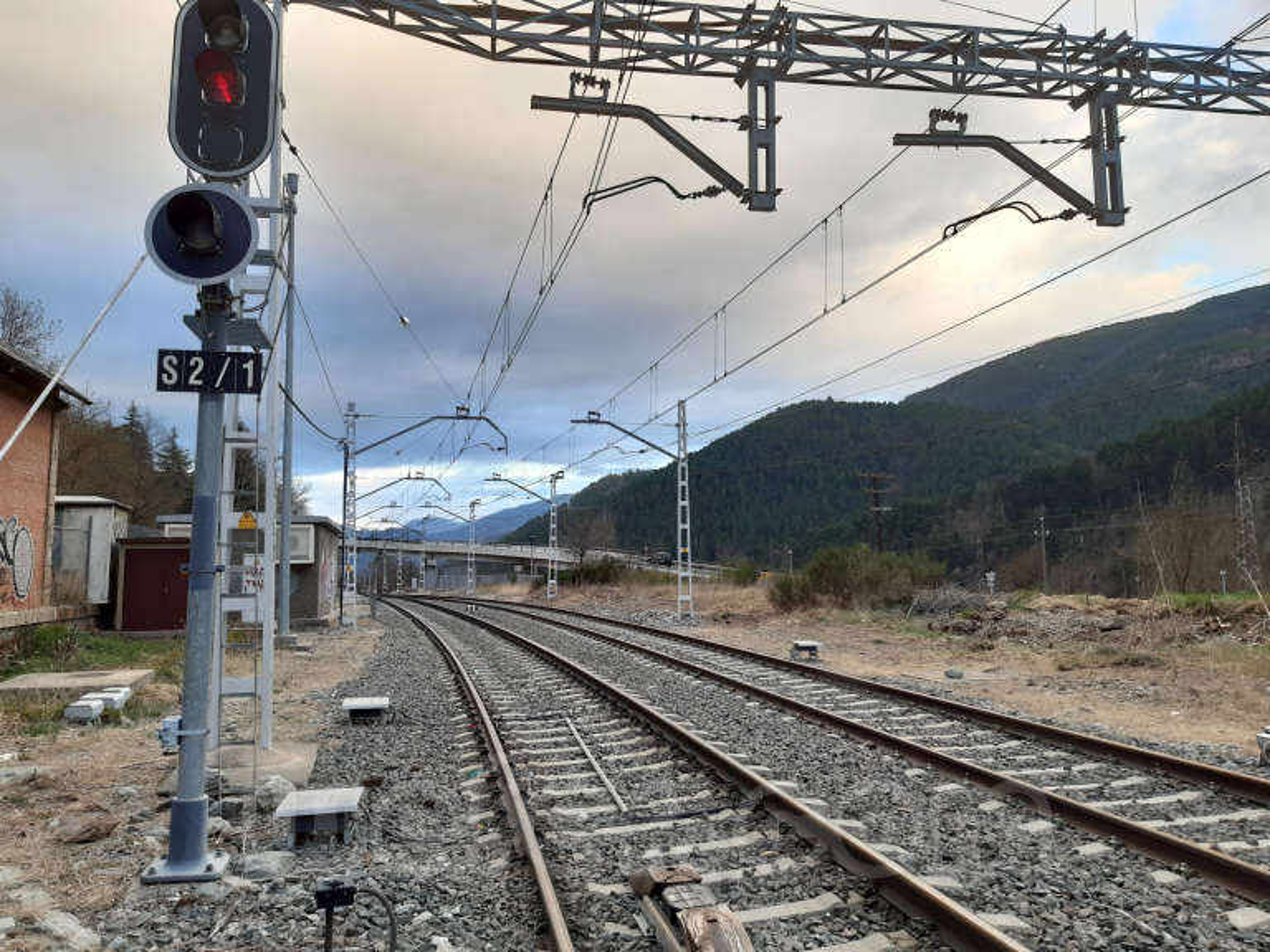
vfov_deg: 53.1
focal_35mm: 26
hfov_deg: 67.3
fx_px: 954
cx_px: 635
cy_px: 476
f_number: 1.7
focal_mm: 3.92
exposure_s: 1/167
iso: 40
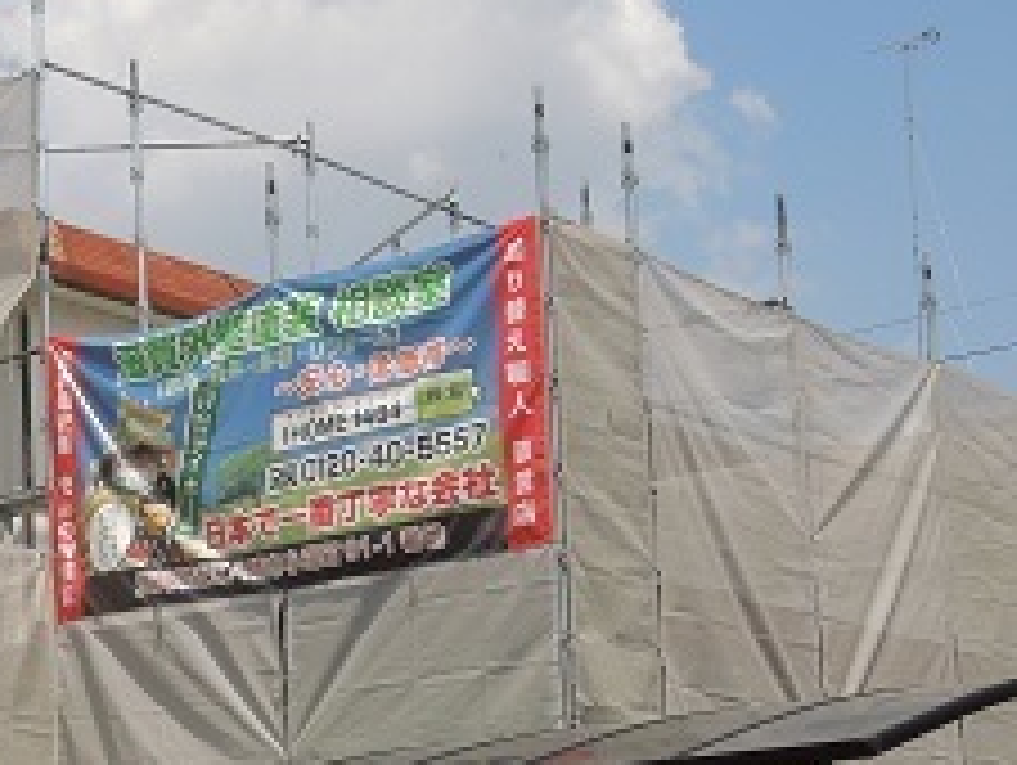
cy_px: 731
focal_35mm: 95
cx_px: -14
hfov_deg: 20.0
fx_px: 2794
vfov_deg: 15.4
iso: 100
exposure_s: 1/1000
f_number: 3.9
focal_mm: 7.8
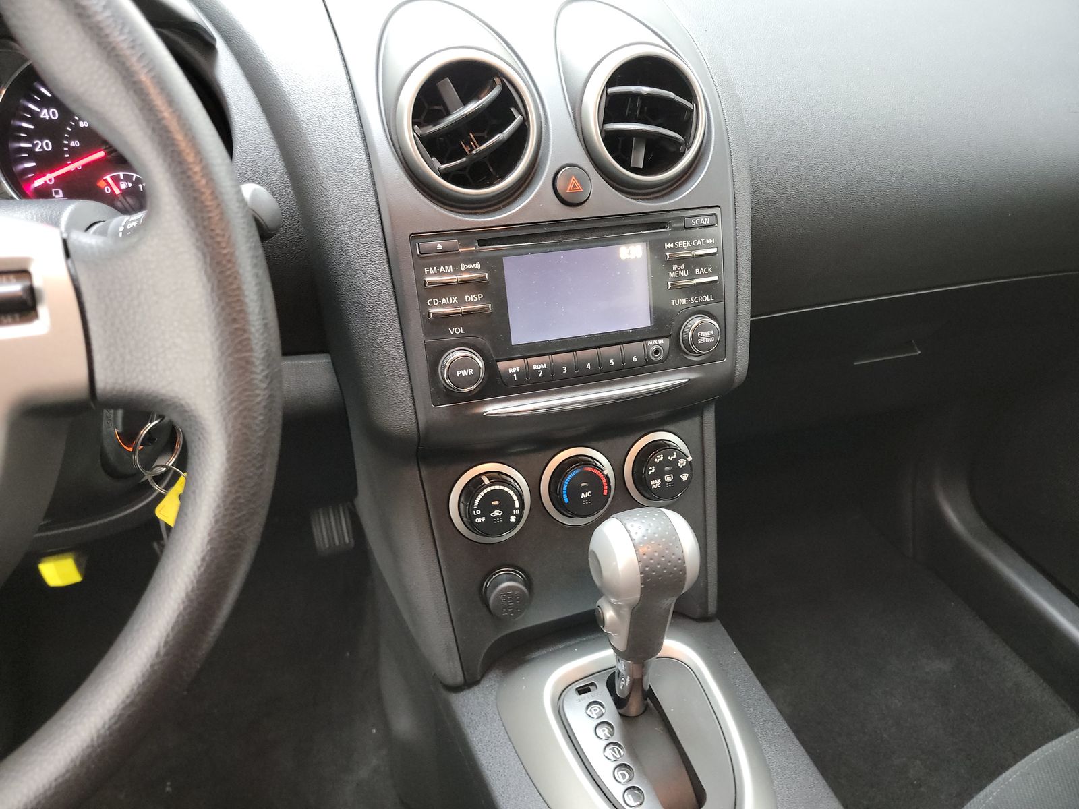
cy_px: 404
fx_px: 748
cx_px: 540
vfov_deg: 56.8
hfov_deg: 71.6
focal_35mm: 24
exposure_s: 1/14
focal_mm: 6.7
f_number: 1.8
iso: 1178
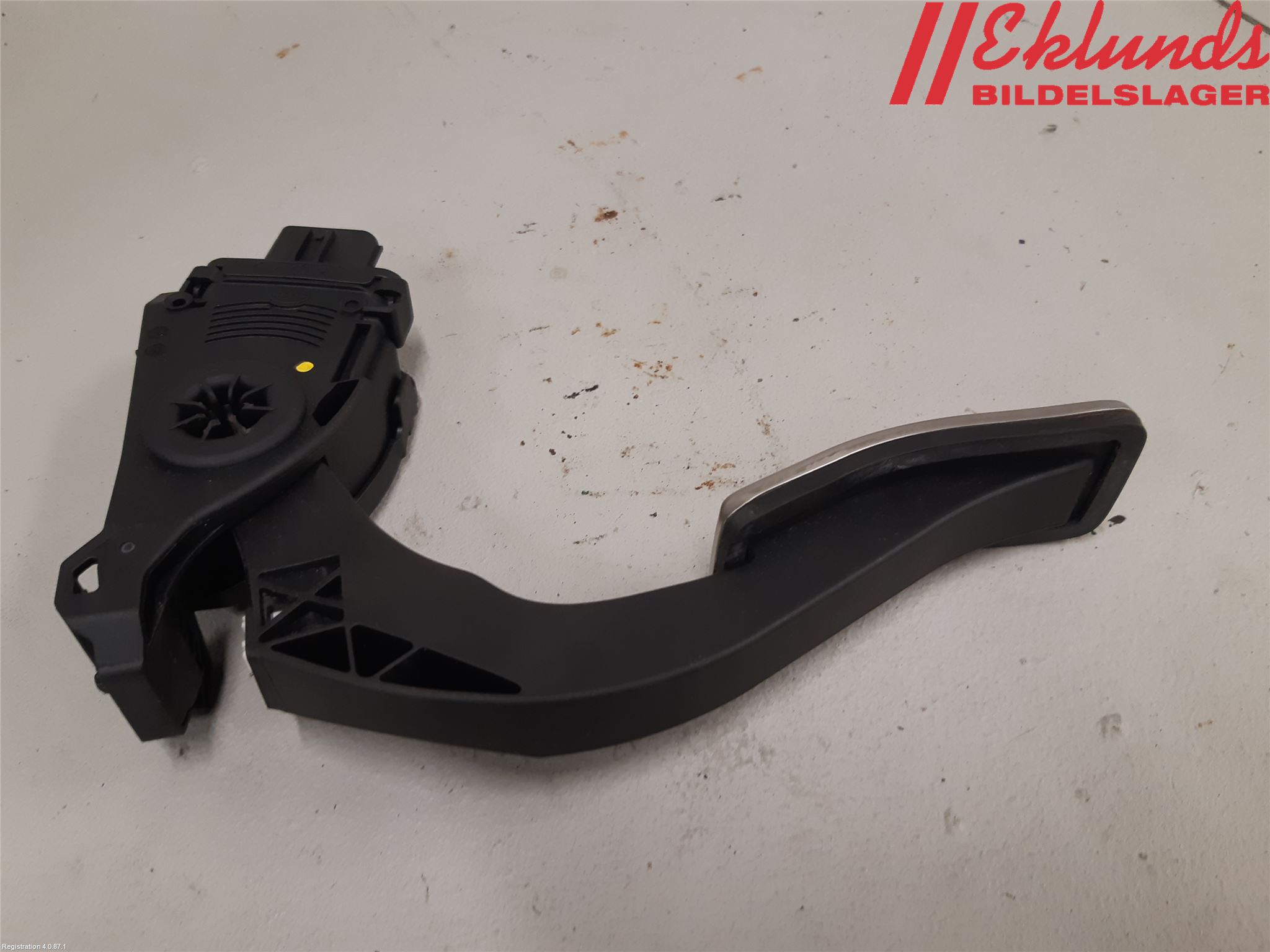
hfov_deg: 67.3
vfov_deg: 53.1
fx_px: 954
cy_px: 476
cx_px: 635
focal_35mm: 26
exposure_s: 1/50
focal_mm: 3.93
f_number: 1.7
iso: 100
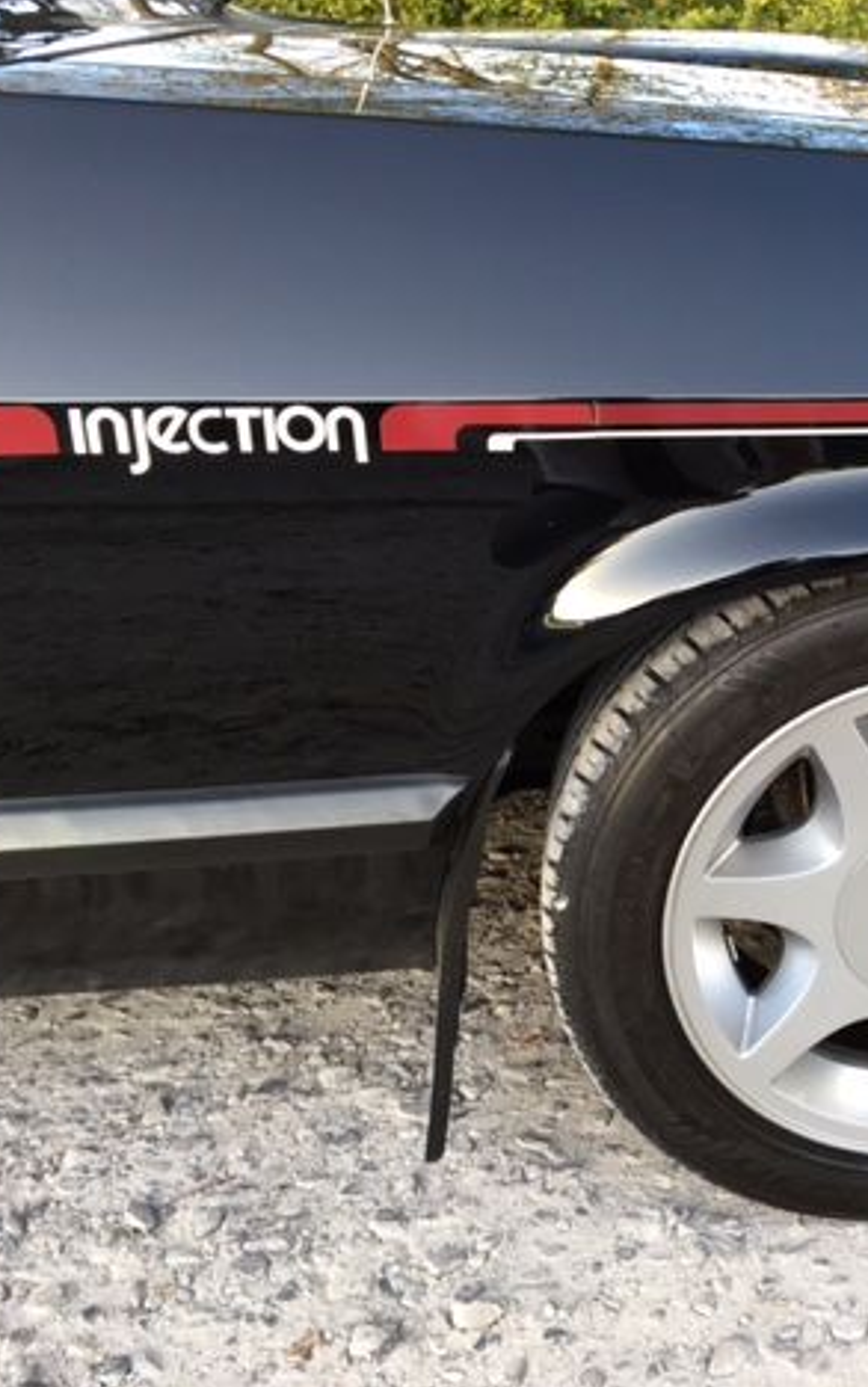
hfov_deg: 28.4
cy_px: 685
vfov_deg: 47.2
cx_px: 904
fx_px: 1588
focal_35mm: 42
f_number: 2.2
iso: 40
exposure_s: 1/100
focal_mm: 4.15
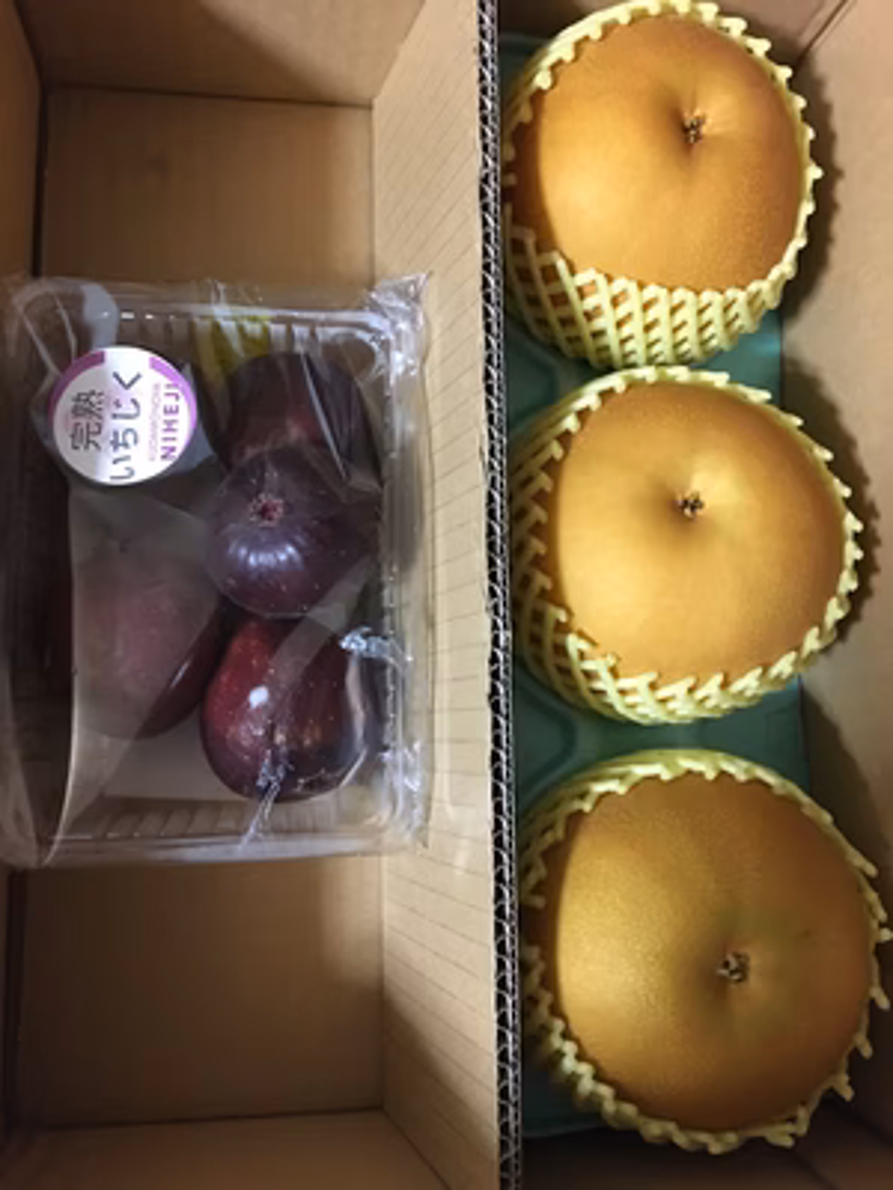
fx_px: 997
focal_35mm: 29
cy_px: 595
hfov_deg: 48.2
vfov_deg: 61.7
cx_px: 446
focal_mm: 4.15
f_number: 2.2
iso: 250
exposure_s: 1/15
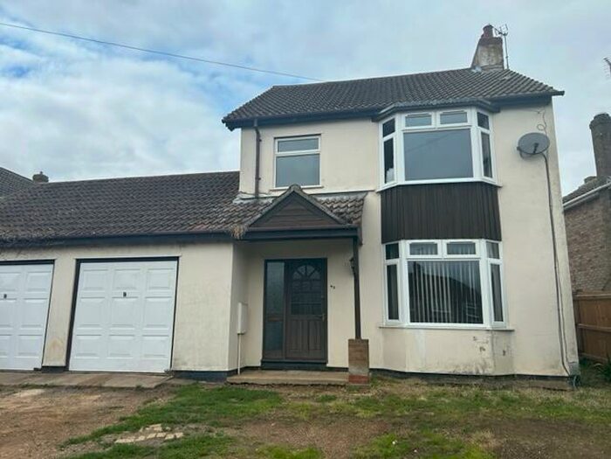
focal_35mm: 26
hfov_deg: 67.3
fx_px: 459
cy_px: 230
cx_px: 306
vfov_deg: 53.1
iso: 50
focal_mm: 5.7
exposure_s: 1/4831
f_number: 1.5
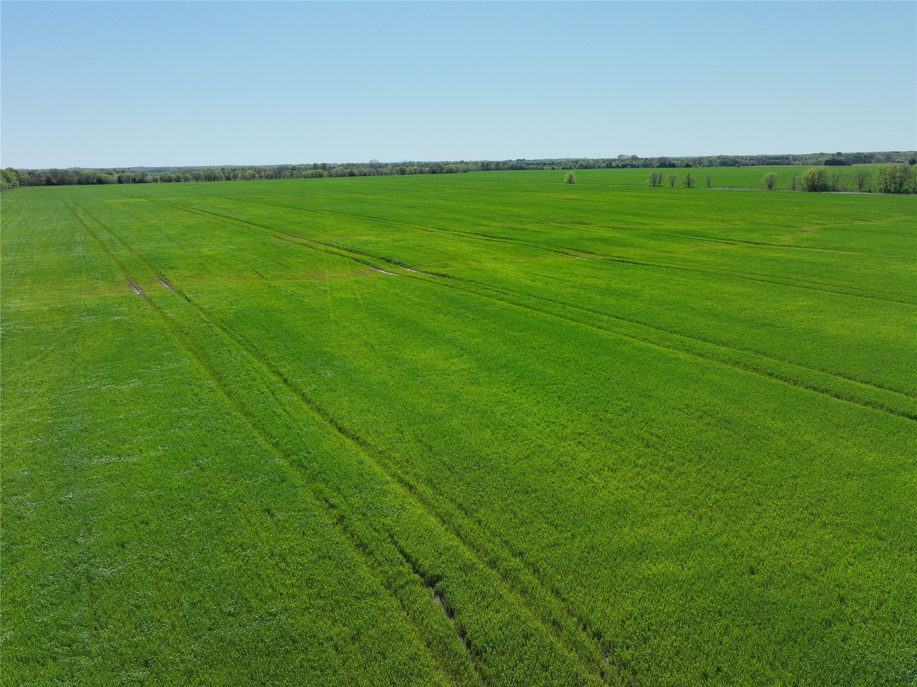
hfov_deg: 71.6
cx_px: 458
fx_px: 636
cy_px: 344
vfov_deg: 56.8
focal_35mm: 24
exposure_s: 1/3200
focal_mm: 12.29
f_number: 2.8
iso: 150
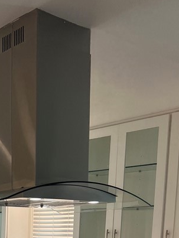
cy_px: 285
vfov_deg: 26.2
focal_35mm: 66
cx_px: -7
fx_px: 454
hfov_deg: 21.4
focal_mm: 5.7
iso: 64
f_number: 1.5
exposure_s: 1/127
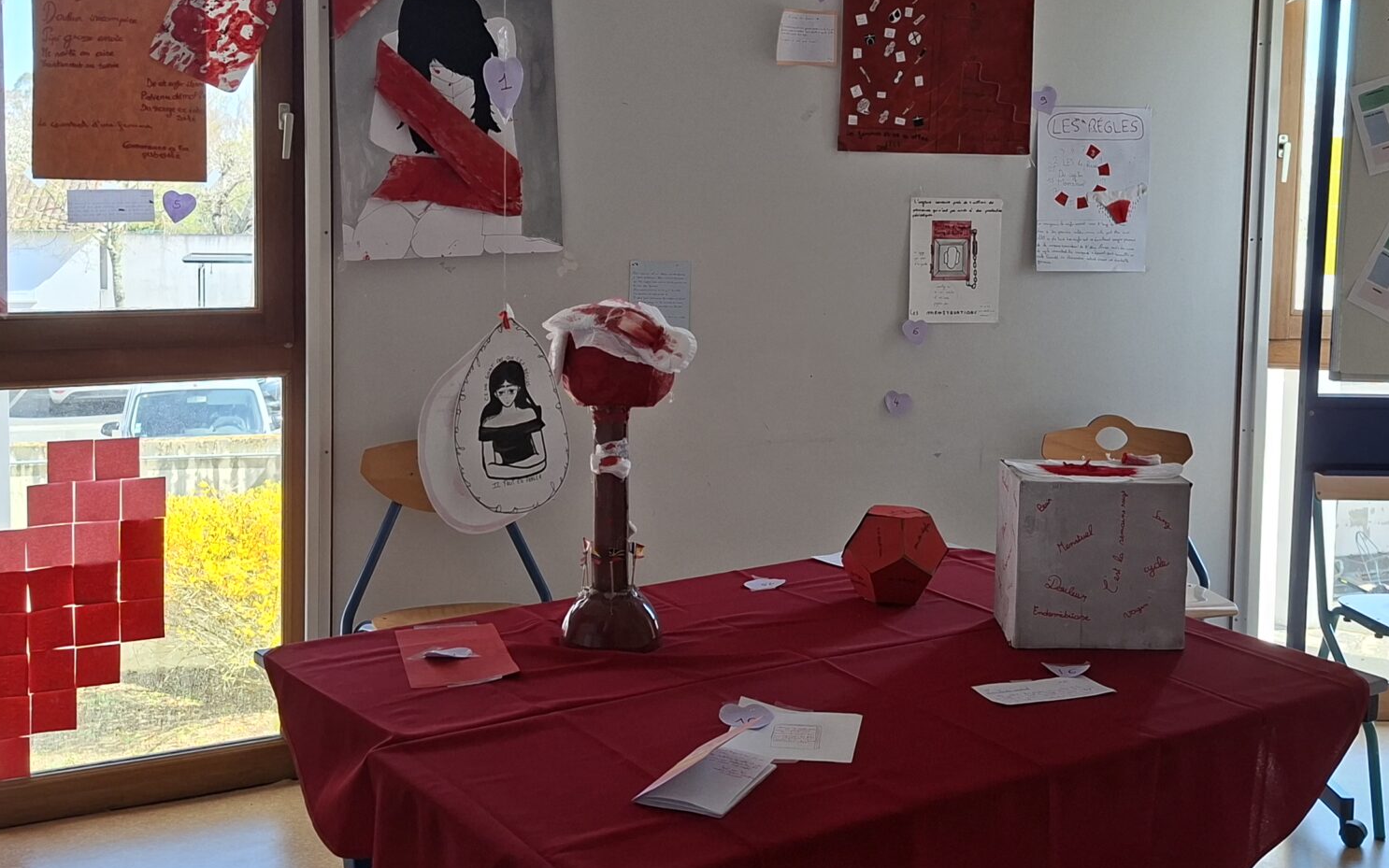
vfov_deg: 30.4
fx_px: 1590
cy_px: 305
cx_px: 793
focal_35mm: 42
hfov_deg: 47.1
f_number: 1.8
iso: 50
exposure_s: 1/100
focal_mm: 5.54
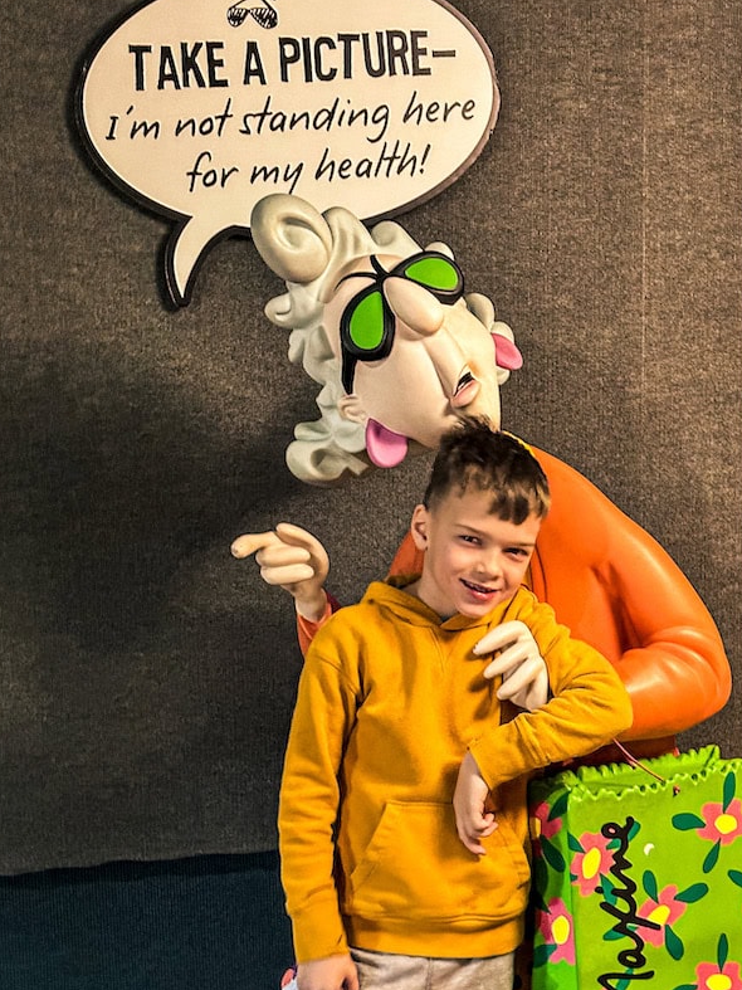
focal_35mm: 61
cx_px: 420
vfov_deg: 31.5
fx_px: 1744
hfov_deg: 24.0
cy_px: 618
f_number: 1.8
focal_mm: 6.9
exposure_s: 1/25
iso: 640
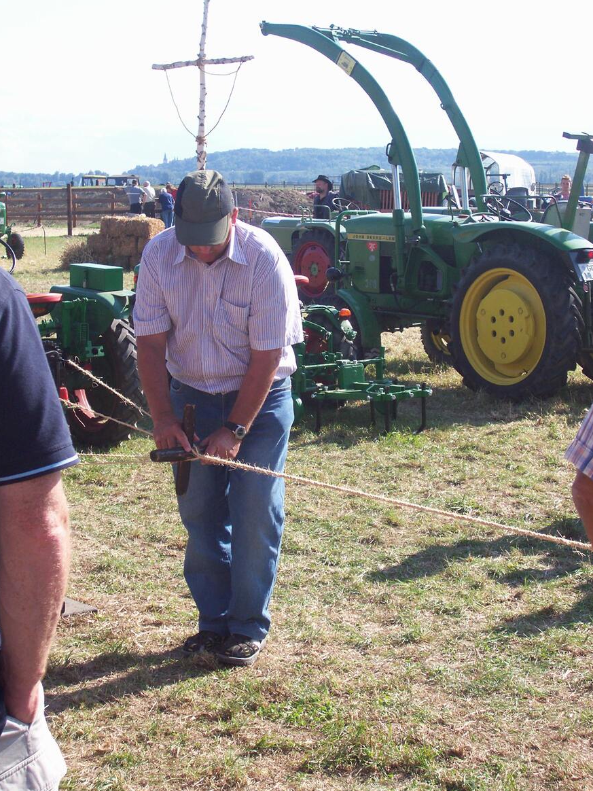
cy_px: 402
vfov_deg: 29.0
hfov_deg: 21.9
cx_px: 302
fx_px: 1530
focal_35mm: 67
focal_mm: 10.8
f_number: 3.6
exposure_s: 1/489
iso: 80
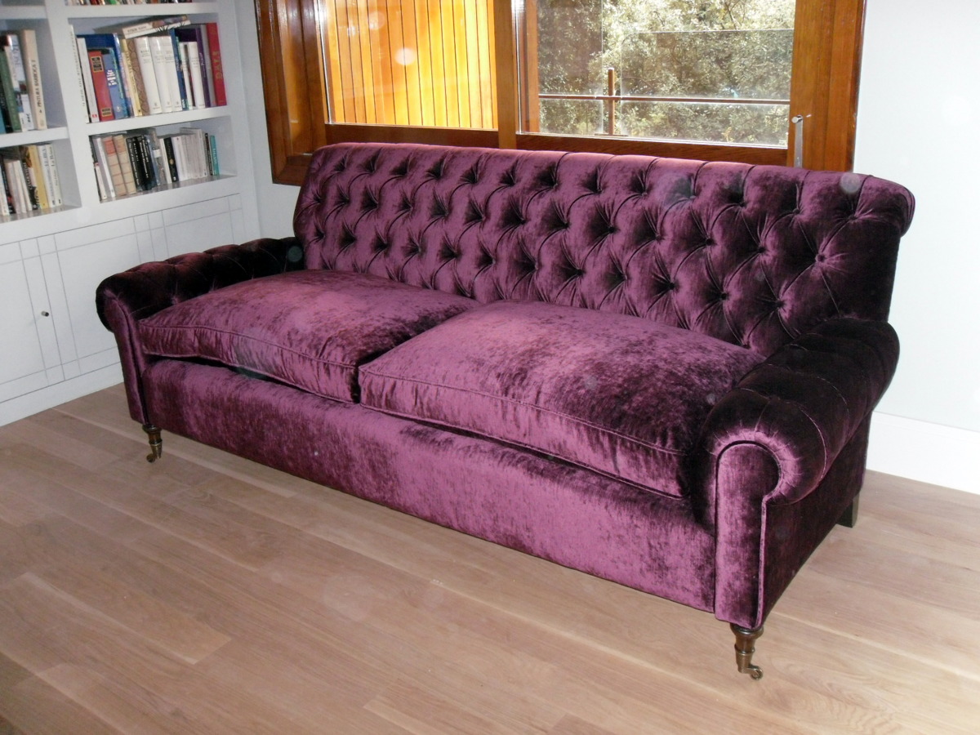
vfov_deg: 40.7
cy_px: 368
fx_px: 991
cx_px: 490
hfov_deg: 52.6
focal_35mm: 35
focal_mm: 6.3
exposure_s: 1/45
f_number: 3.5
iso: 400
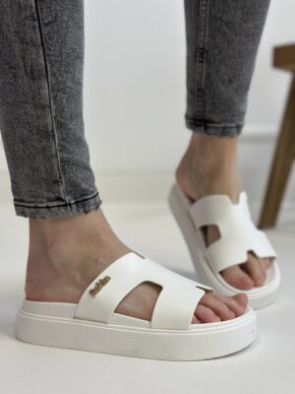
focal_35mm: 48
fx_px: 545
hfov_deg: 30.3
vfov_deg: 39.7
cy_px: 197
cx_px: 148
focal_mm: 6.86
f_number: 1.78
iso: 100
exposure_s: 1/100
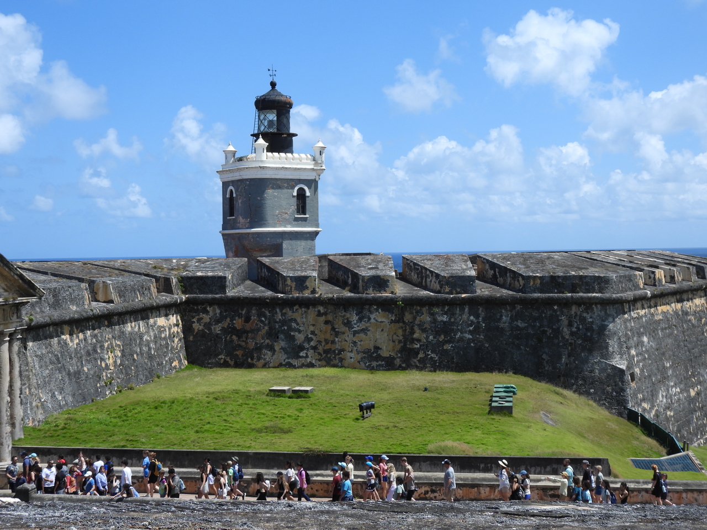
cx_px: 354
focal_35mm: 50
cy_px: 265
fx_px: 1021
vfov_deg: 29.1
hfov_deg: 38.2
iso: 100
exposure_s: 1/1600
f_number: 3.5
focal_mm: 8.9
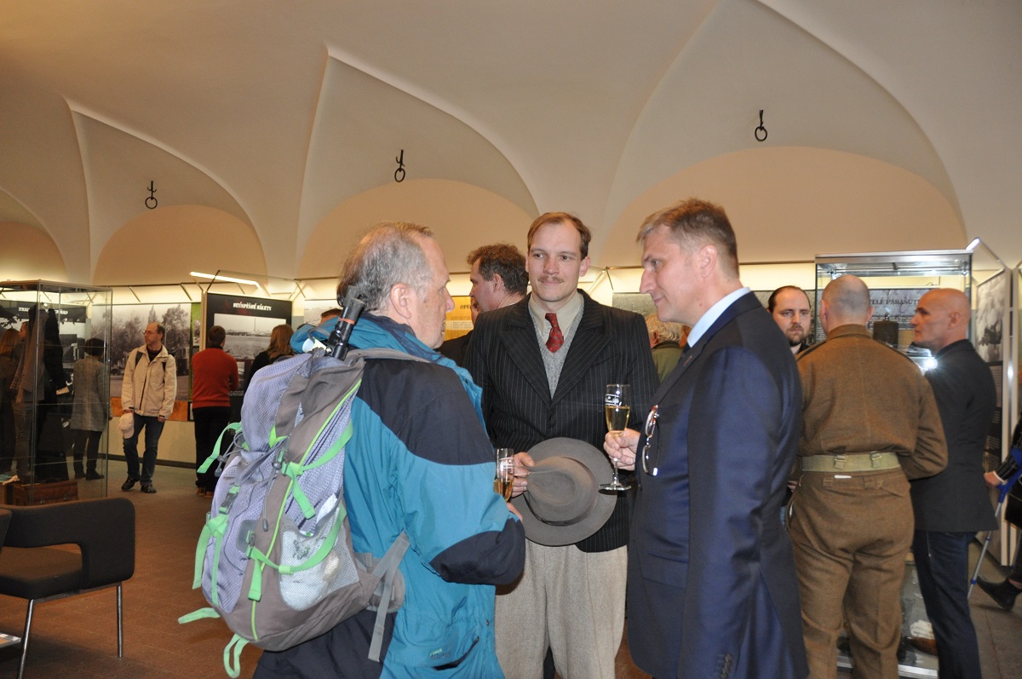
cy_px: 340
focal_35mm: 30
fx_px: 851
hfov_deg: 62.0
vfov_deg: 43.5
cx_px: 511
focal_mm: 20
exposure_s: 1/60
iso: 800
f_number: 3.5
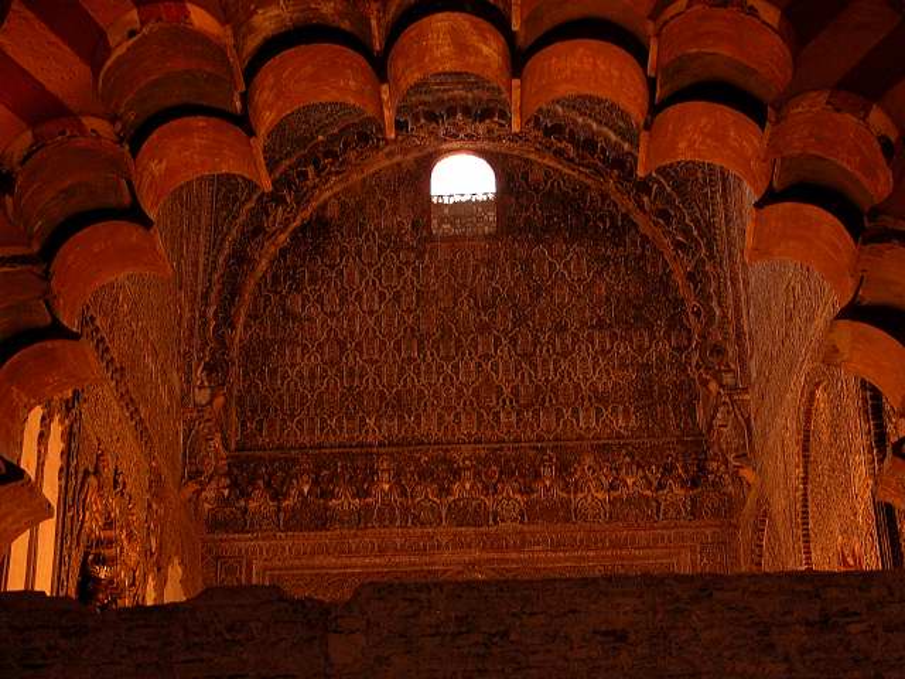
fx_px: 1726
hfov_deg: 29.4
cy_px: 340
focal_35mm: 66
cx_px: 452
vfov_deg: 22.3
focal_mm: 16.8
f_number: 3.2
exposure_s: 1/15
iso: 200
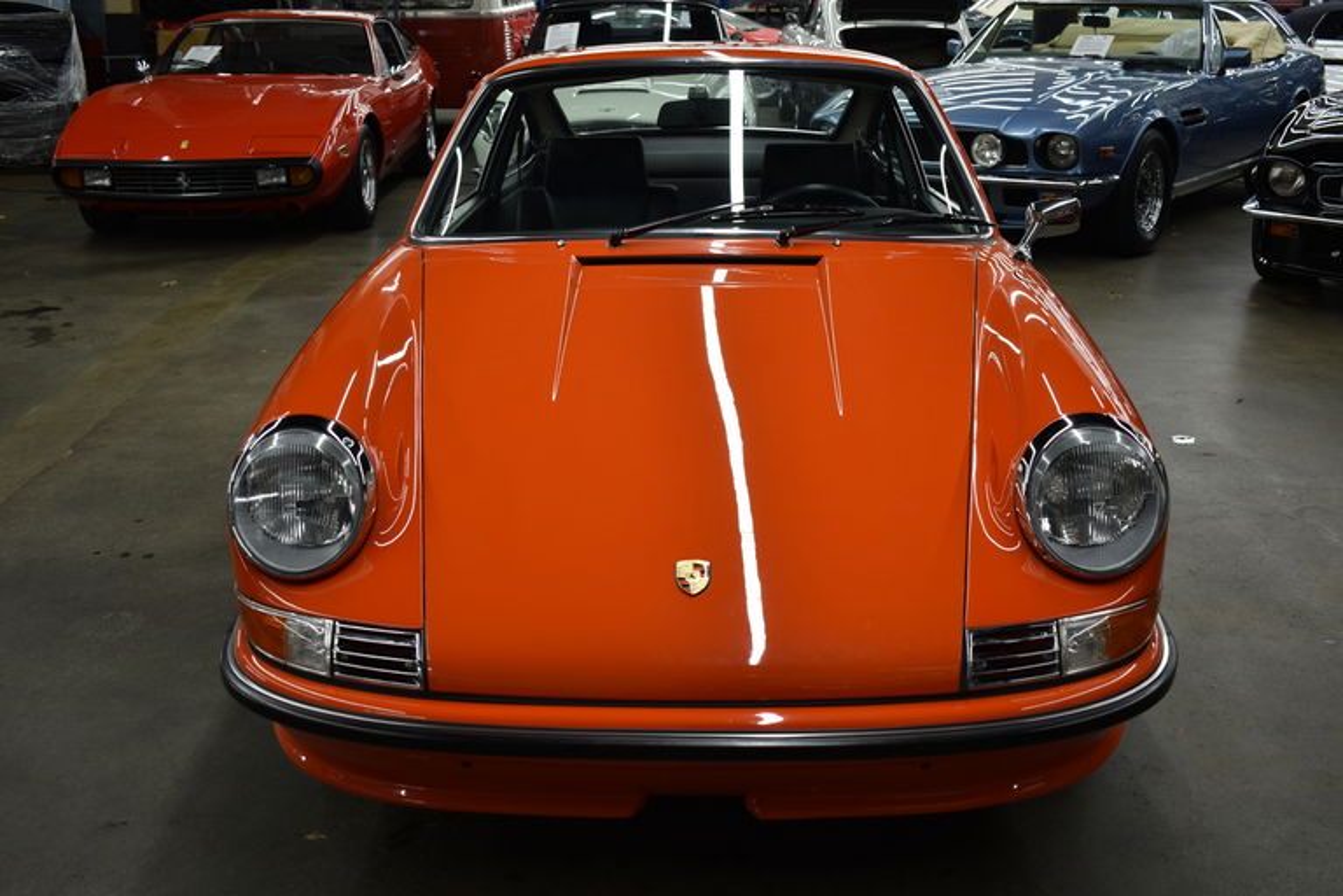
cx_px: 672
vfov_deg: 34.2
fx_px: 1455
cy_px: 448
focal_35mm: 39
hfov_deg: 49.6
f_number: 4
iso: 200
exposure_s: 1/40
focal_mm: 26
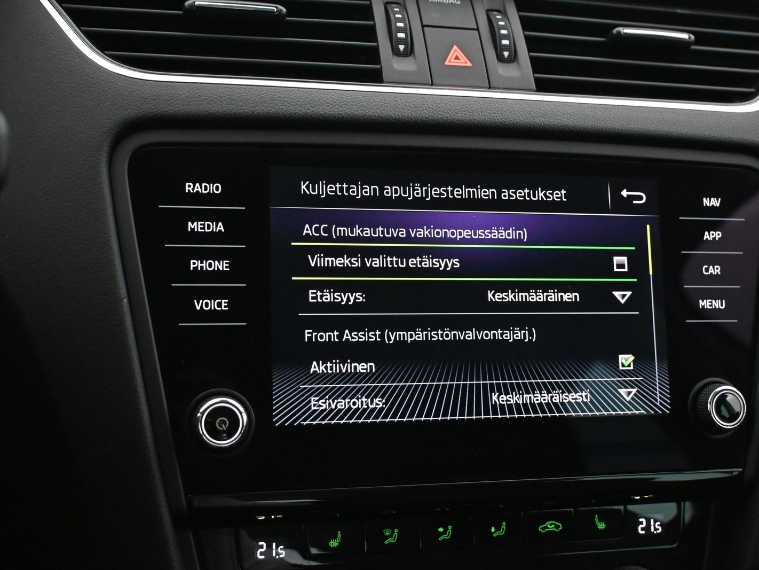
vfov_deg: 31.5
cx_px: 420
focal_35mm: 46
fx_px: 1009
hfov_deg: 41.2
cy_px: 287
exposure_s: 1/50
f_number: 4.5
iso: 6400
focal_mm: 28
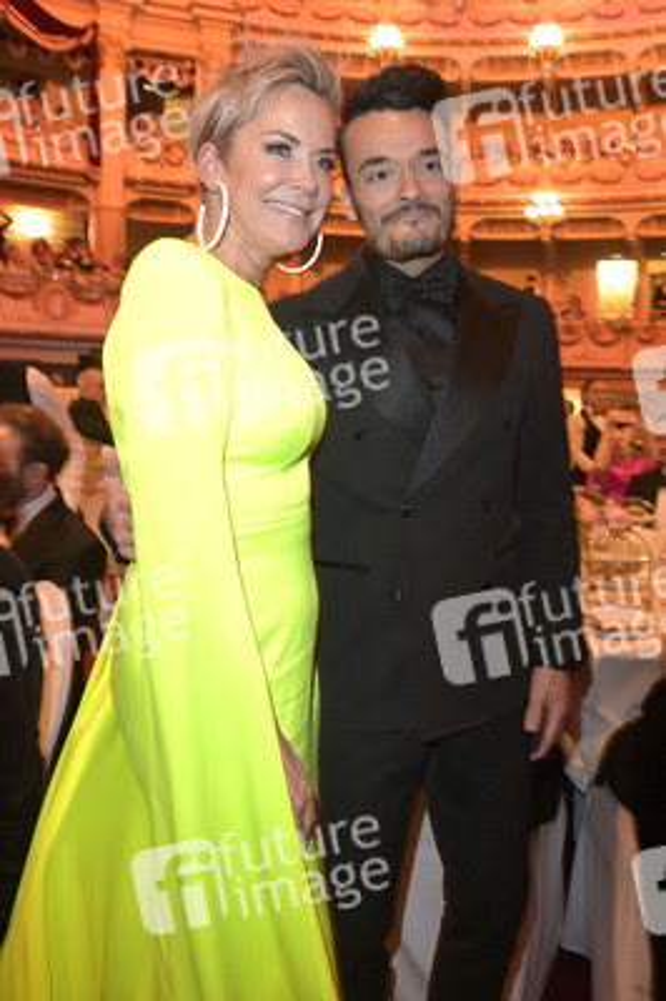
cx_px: 333
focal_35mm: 29
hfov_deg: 44.9
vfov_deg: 63.7
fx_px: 806
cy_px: 500
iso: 1600
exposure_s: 1/25
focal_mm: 29
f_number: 4.5
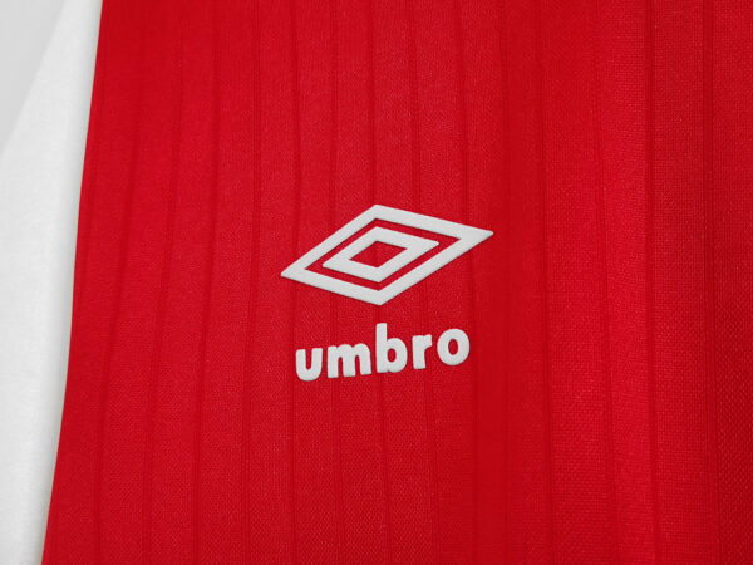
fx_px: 979
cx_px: 376
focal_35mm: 45
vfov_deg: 32.2
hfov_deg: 42.1
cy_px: 282
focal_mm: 5.58
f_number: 1.8
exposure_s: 1/50
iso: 320
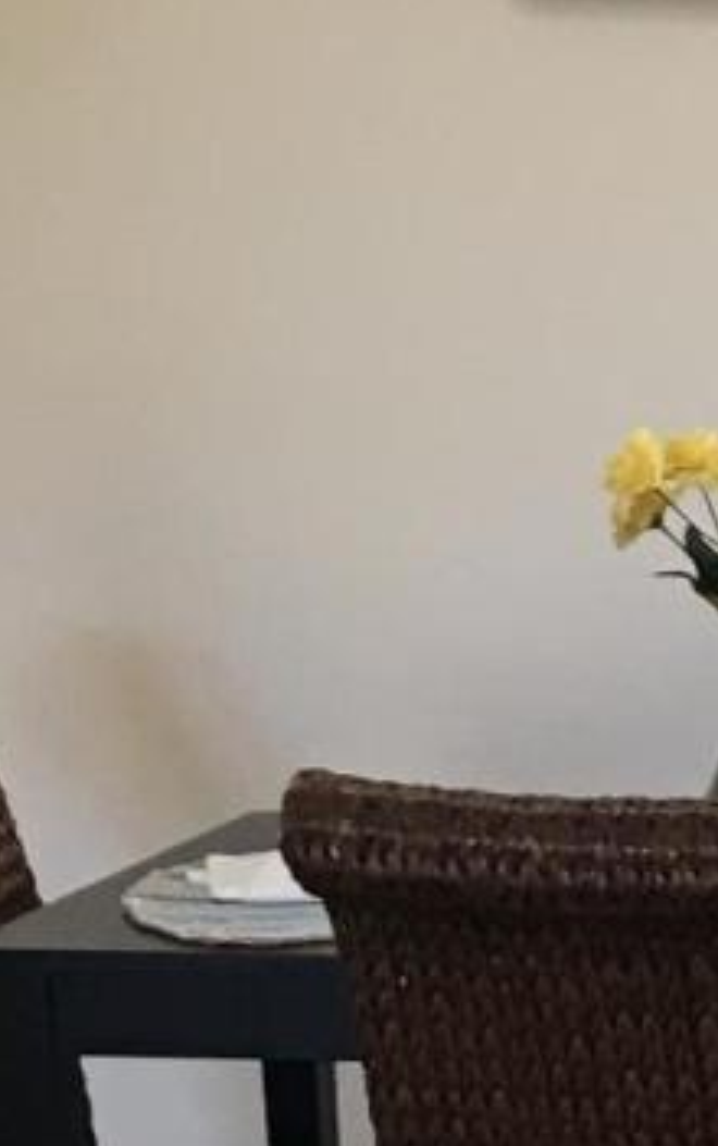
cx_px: 1811
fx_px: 5468
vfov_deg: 11.8
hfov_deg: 7.0
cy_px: 1211
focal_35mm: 175
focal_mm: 4.15
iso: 25
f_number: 2.2
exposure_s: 1/30
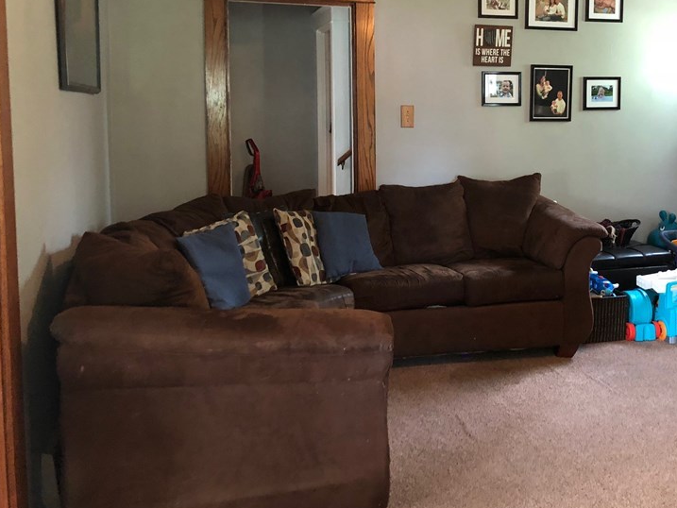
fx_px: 782
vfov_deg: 35.8
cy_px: 190
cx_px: 462
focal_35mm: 40
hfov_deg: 45.9
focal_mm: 3.99
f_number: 1.8
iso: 80
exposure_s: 1/6
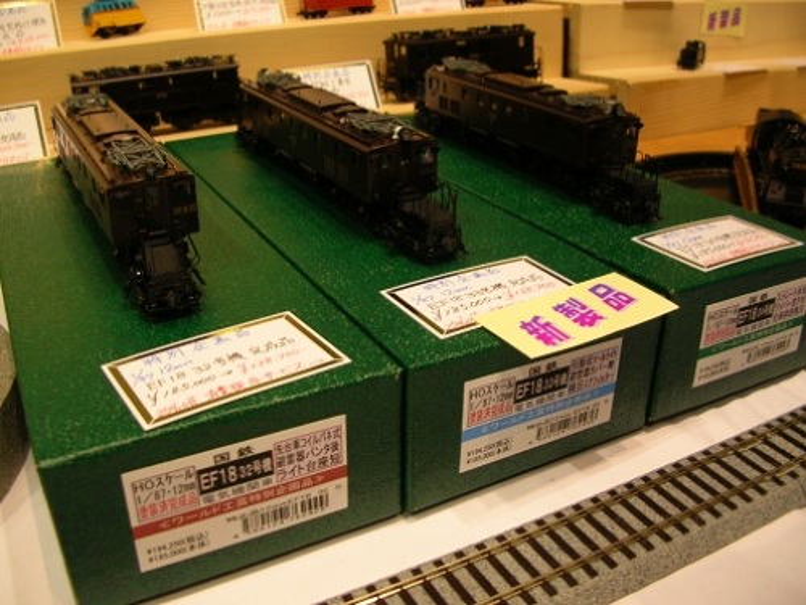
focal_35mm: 35
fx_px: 815
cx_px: 403
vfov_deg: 40.7
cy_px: 302
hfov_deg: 52.6
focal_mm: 5.8
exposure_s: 1/14
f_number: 2.8
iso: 50
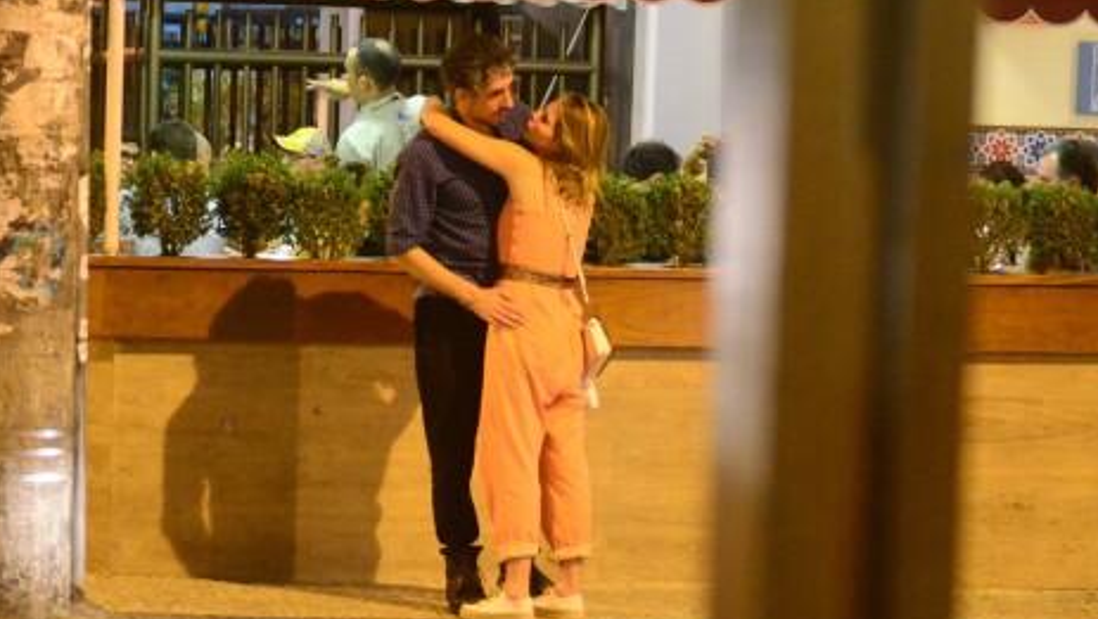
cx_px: 517
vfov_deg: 7.7
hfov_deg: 13.7
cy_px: 275
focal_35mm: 157
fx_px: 4573
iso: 6400
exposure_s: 1/80
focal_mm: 80
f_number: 2.8
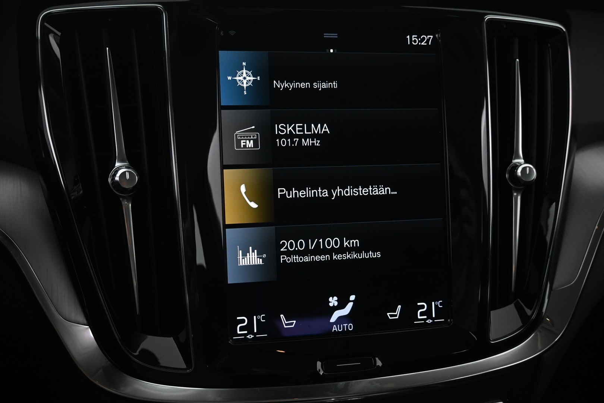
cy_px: 202
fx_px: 554
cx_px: 302
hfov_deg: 57.2
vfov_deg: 40.0
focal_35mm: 33
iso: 1600
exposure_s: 1/40
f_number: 4
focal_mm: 22
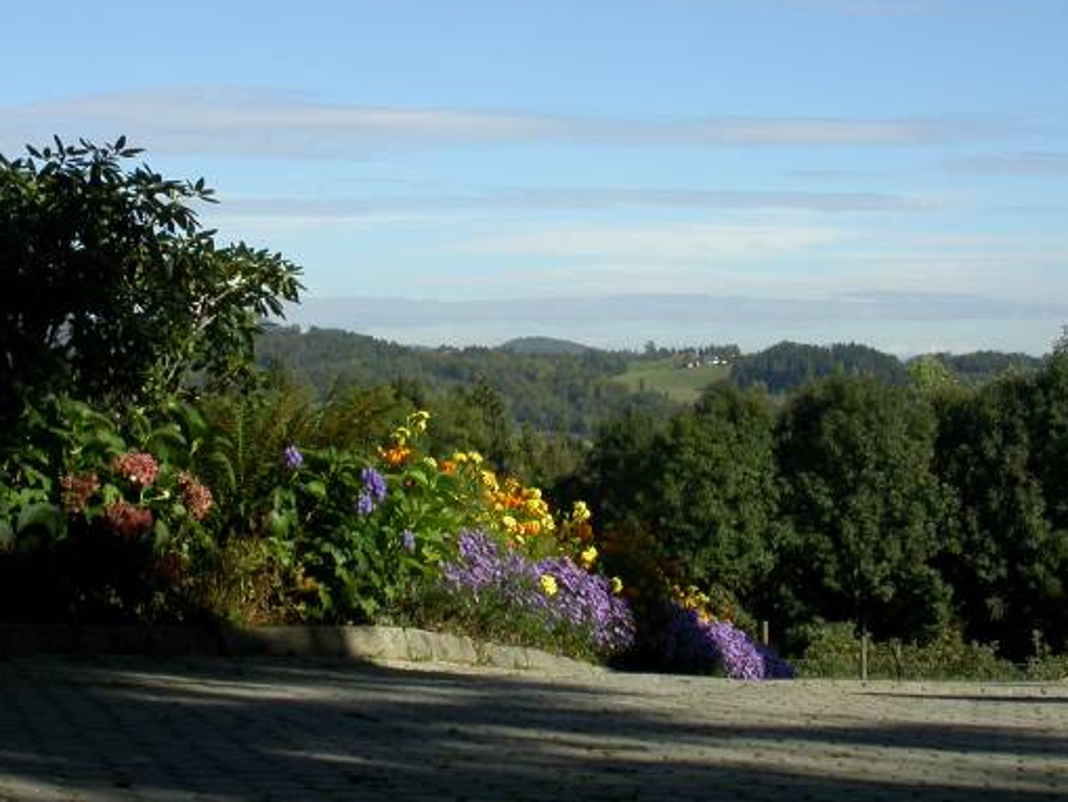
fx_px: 2037
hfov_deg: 29.4
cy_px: 277
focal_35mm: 66
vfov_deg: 22.2
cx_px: 506
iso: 100
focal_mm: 8.7
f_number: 6.9
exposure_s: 1/309
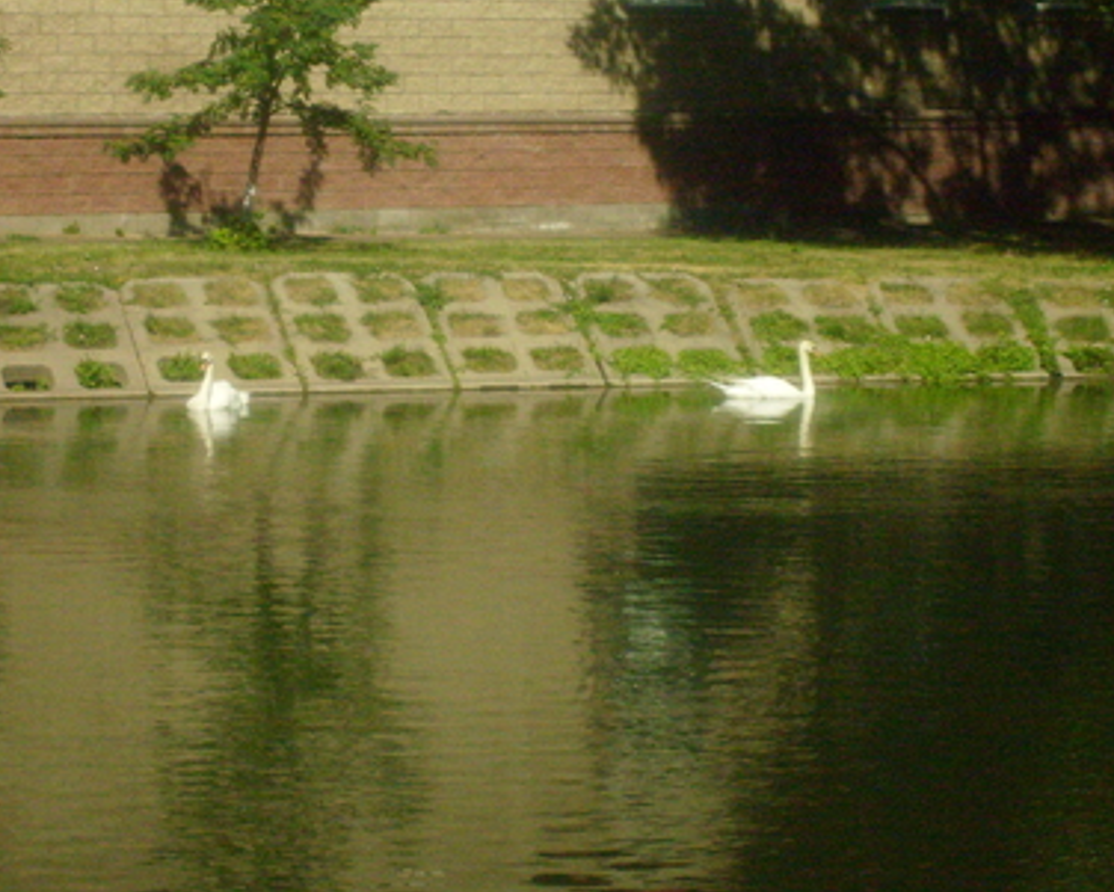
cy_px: 421
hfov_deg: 15.5
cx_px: 480
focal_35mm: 124
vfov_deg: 12.4
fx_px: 4089
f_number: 12.4
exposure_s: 1/750
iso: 400
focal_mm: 17.4
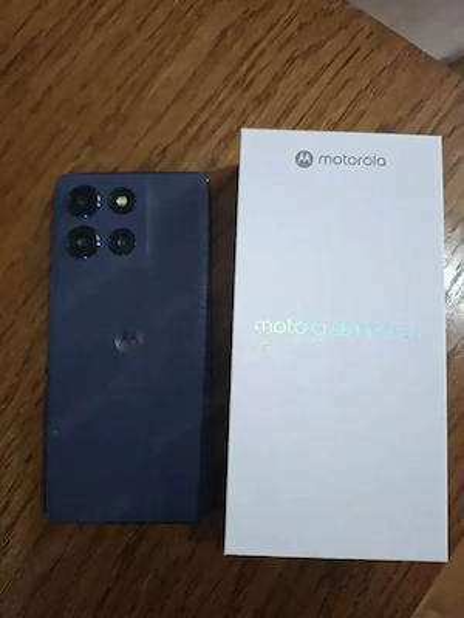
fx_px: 411
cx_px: 232
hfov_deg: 58.9
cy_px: 309
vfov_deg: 73.9
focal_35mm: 23
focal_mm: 5.54
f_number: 1.8
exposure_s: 1/50
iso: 250
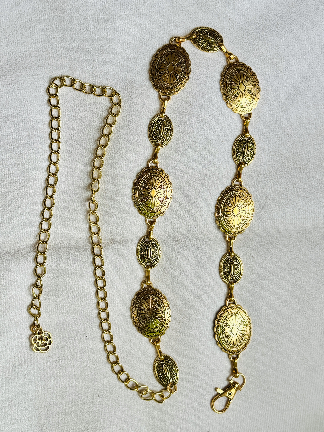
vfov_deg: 39.7
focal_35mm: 48
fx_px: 599
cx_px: 162
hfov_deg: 30.3
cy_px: 216
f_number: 1.78
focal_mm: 6.76
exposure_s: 1/390
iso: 64
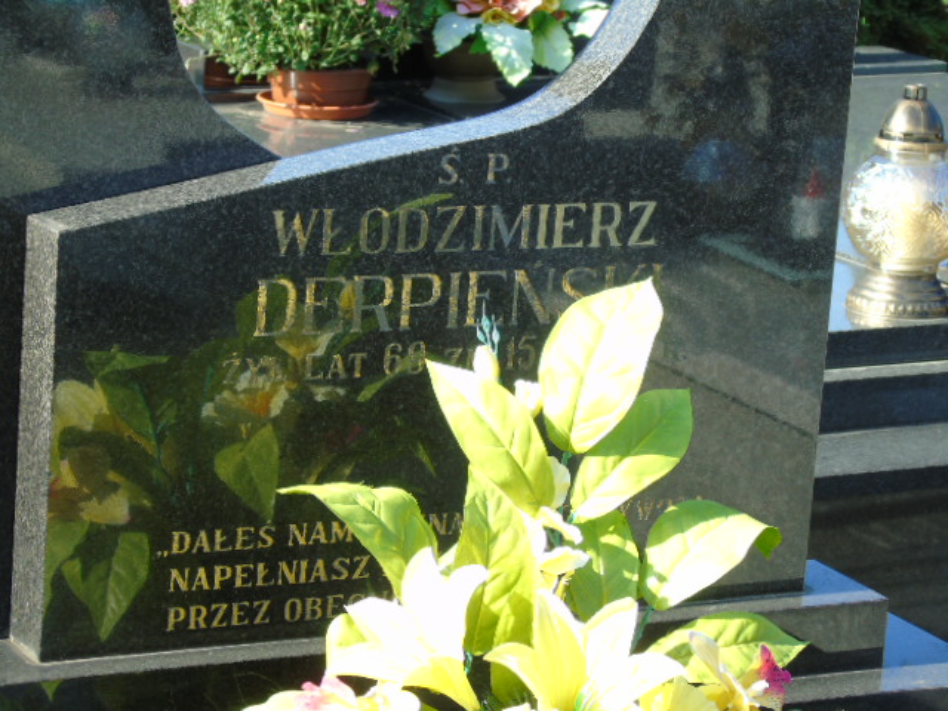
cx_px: 474
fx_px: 3396
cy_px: 356
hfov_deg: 15.9
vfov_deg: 12.0
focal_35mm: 124
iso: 80
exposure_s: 1/125
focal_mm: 22
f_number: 4.6
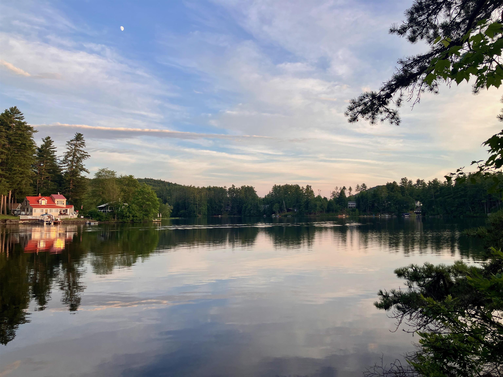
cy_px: 188
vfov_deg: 49.7
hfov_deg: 63.4
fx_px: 407
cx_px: 252
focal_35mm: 28
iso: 25
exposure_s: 1/232
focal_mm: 3.99
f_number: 1.8
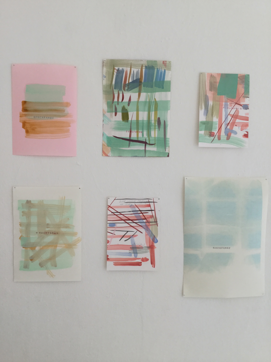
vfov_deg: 58.4
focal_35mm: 31
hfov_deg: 45.4
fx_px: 324
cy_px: 181
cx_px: 136
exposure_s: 1/33
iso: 25
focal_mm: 3.3
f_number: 2.4
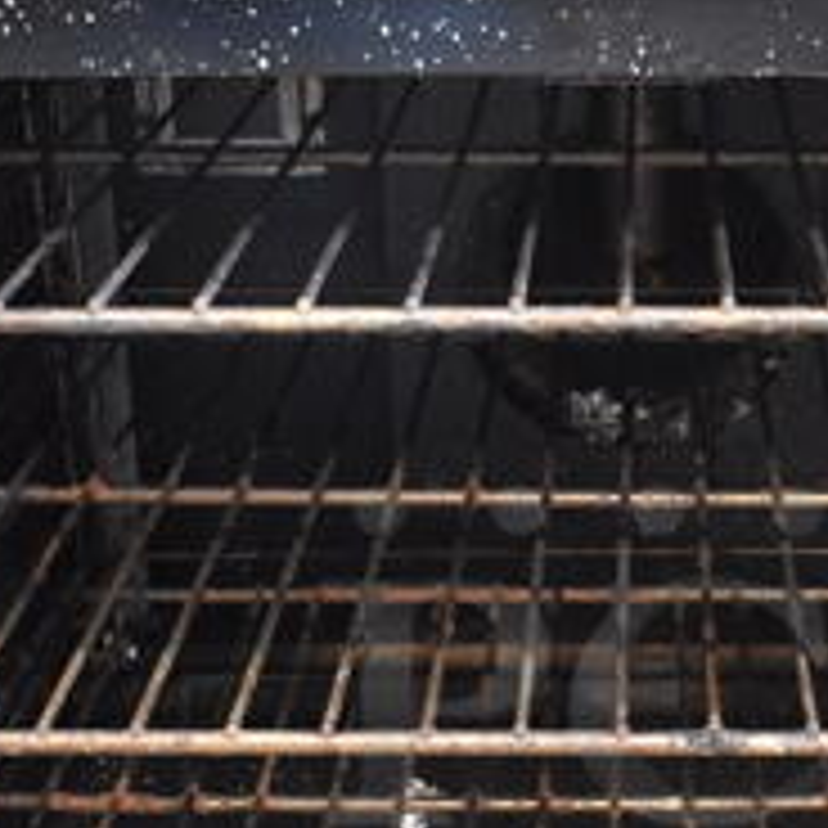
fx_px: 2057
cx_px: 657
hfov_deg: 22.5
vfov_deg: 22.4
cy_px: 693
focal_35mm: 76
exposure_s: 1/30
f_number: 3.5
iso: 3200
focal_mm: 18
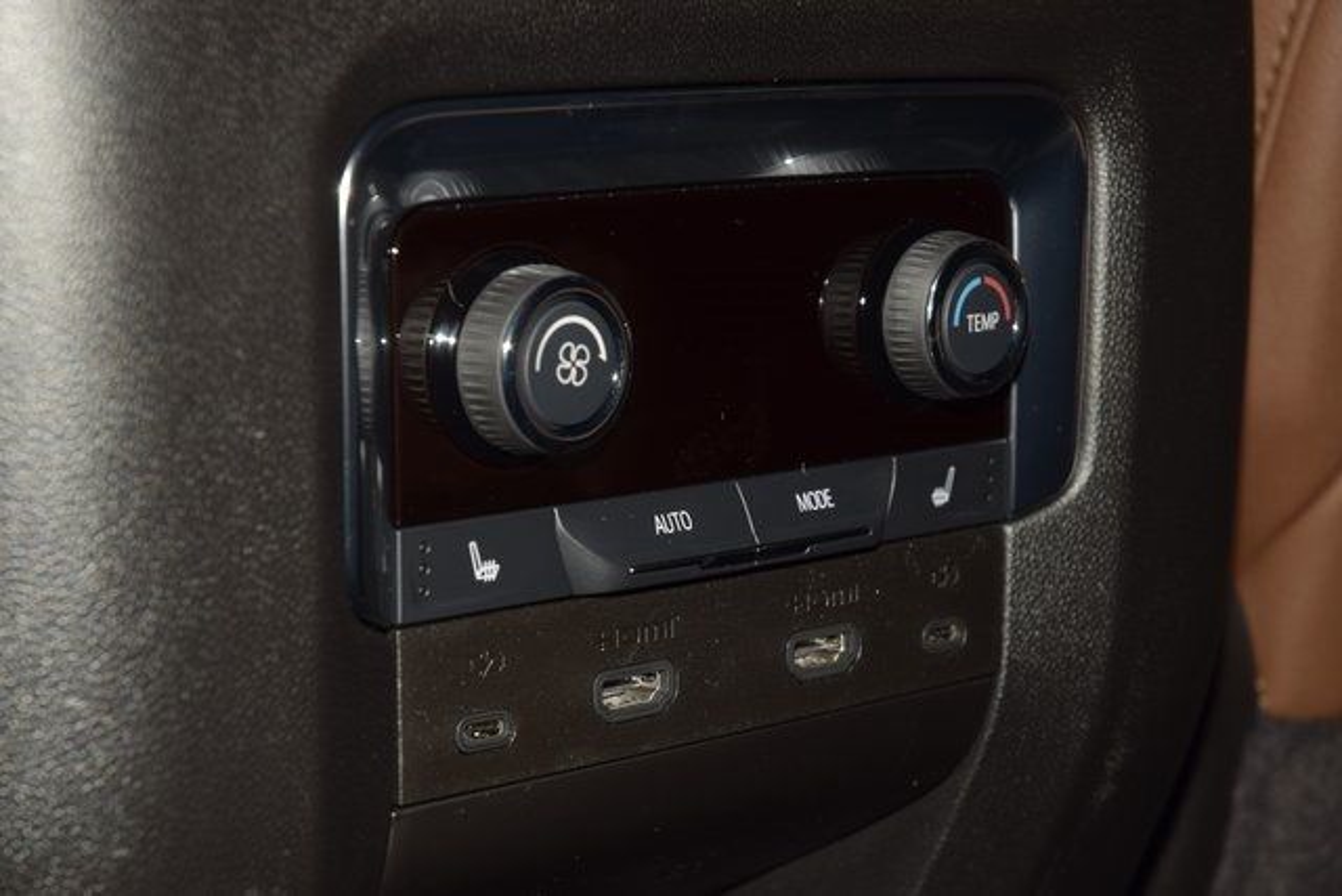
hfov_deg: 19.5
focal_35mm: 105
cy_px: 448
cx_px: 671
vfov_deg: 13.0
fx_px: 3915
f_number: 8
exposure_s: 1/125
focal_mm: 70
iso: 110
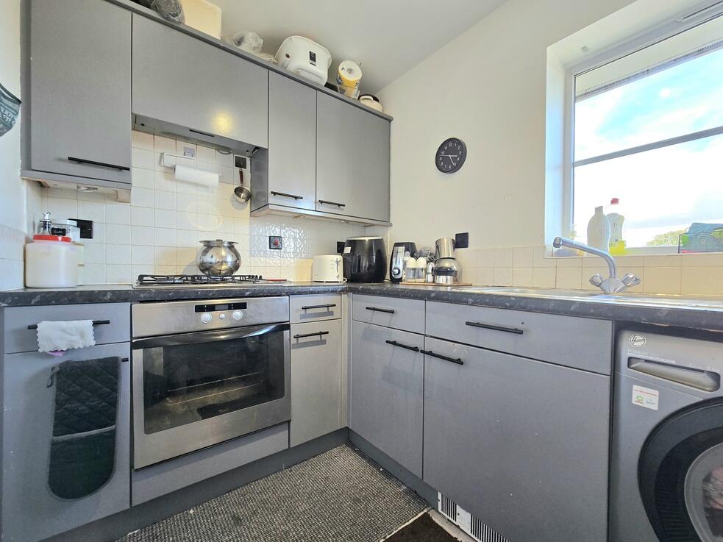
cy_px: 271
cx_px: 362
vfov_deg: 89.9
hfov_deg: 106.2
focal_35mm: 13
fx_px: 271
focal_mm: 2.2
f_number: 2.2
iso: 80
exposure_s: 1/50.3
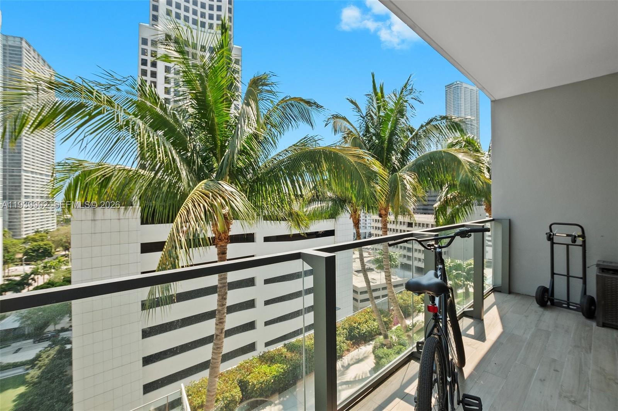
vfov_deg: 77.3
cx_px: 309
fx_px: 257
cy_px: 206
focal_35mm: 15
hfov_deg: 100.4
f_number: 8
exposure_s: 1/160
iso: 200
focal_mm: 10
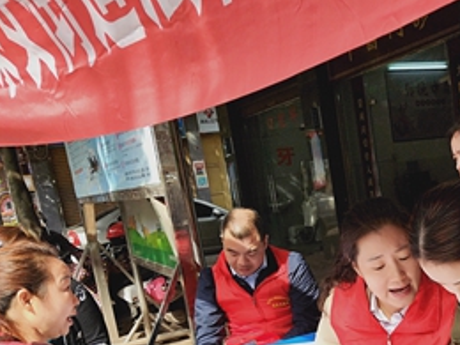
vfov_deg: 29.0
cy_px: 314
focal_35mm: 48
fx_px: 638
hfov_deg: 37.4
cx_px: 402
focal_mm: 4.28
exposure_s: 1/825
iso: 108
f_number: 1.7
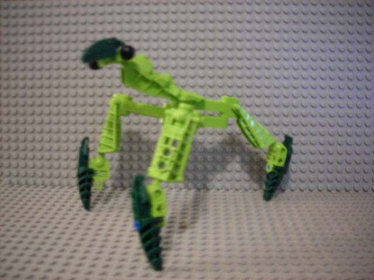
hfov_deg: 49.0
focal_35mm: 38
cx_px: 187
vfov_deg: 37.7
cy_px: 140
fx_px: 411
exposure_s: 1/2.8
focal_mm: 6.3
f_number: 3.2
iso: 200
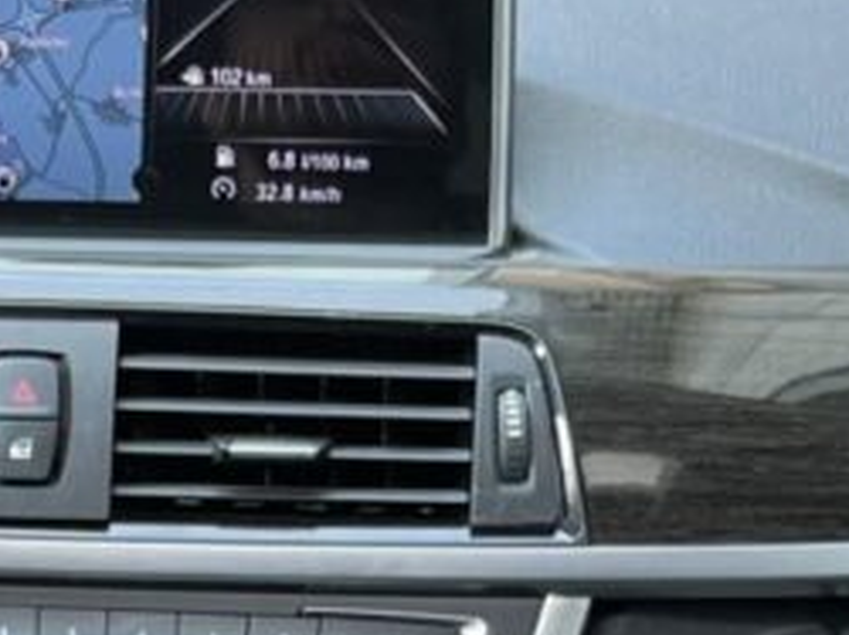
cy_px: 1263
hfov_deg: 12.2
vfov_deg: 8.8
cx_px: -88
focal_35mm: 160
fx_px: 3920
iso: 125
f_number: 1.6
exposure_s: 1/104
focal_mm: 5.1
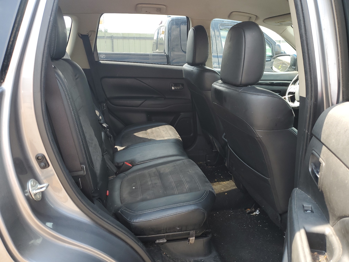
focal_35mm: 26
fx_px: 262
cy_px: 131
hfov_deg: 67.3
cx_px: 174
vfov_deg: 53.1
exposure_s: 1/227
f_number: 1.5
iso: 50
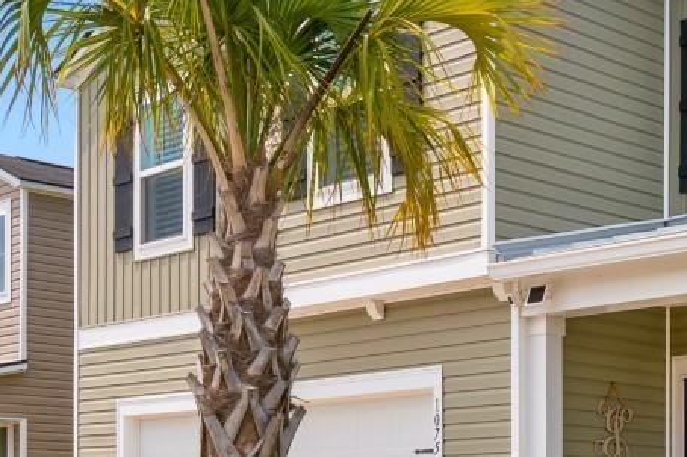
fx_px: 1430
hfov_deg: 26.3
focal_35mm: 75
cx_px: 595
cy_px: 501
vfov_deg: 17.5
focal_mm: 14
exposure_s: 1/250
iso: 100
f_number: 8
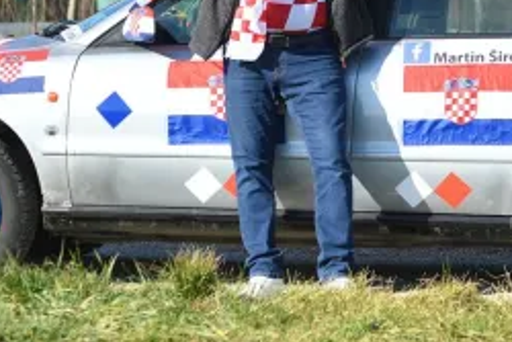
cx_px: 461
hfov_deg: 9.0
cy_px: -167
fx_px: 3244
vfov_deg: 6.0
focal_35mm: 228
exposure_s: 1/800
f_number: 5
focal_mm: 75
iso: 64
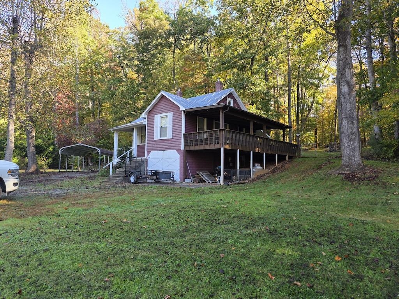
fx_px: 265
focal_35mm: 23
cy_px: 150
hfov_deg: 73.9
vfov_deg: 58.9
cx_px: 200
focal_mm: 6.3
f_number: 1.7
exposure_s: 1/180
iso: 40
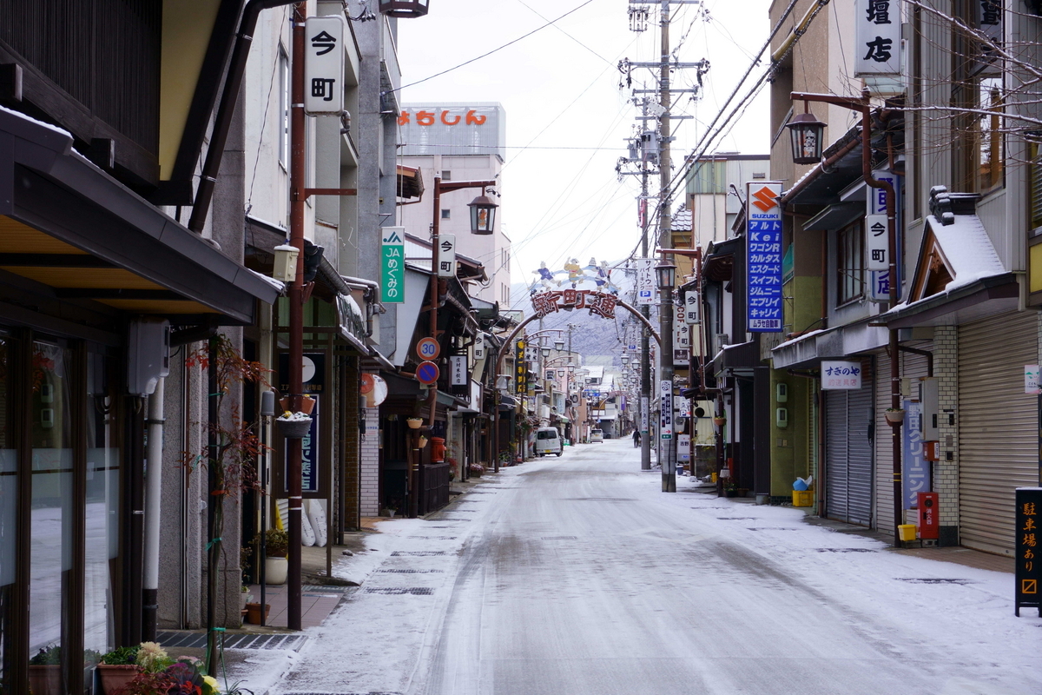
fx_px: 1910
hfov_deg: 30.5
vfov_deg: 20.6
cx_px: 521
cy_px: 348
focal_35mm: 66
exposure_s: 1/80
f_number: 9
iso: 160
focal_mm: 44
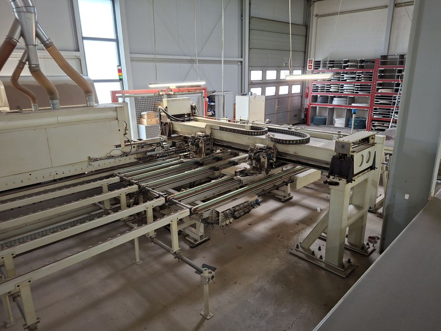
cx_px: 220
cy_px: 166
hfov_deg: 73.9
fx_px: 293
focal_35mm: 23
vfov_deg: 58.9
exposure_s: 1/50
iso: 320
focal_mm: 5.54
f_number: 1.8
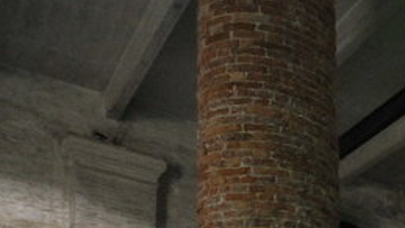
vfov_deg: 14.4
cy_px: 458
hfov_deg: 23.8
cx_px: 610
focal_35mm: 70
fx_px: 752
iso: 3200
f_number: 2.8
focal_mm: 16
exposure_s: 1/30
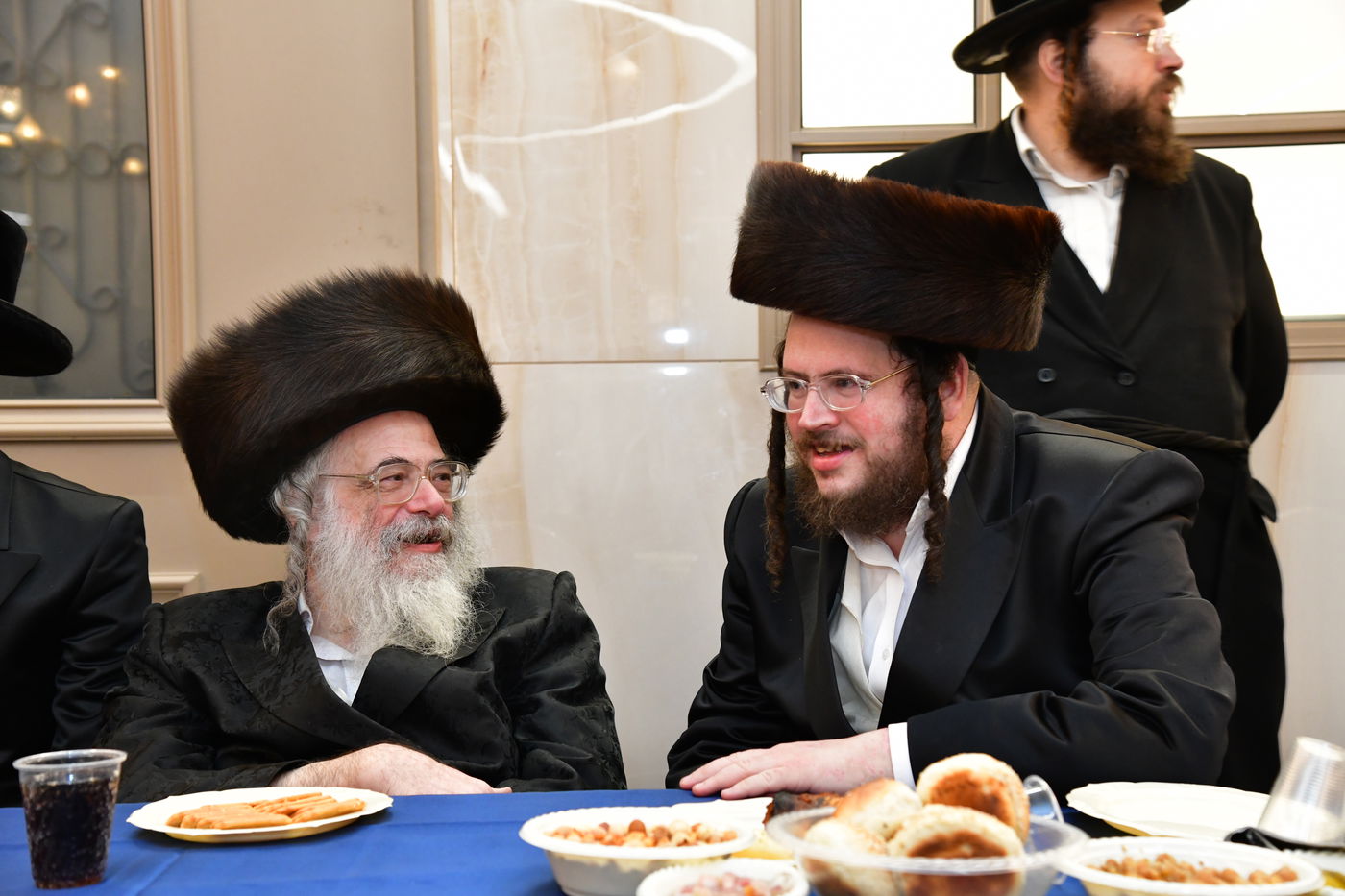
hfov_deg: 34.5
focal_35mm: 58
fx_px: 2167
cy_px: 448
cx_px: 672
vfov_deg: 23.4
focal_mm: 58
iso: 3200
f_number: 5.6
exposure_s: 1/100
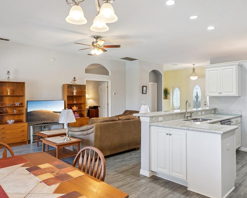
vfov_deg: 54.9
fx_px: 190
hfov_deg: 66.0
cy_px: 95
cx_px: 118
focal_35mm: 26
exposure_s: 1/40
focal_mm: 18
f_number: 9
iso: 1250
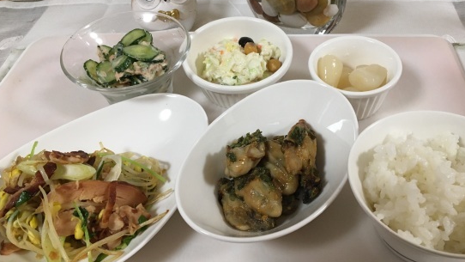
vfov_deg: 33.7
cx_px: 251
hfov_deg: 56.6
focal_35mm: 35
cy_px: 112
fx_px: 432
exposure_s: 1/30
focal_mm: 4.15
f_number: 2.2
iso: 125
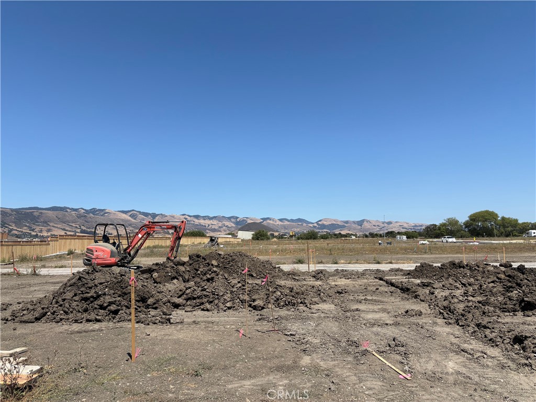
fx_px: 403
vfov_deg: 53.1
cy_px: 201
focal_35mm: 26
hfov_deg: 67.3
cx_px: 268
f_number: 1.6
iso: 50
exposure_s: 1/4329
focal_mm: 5.96
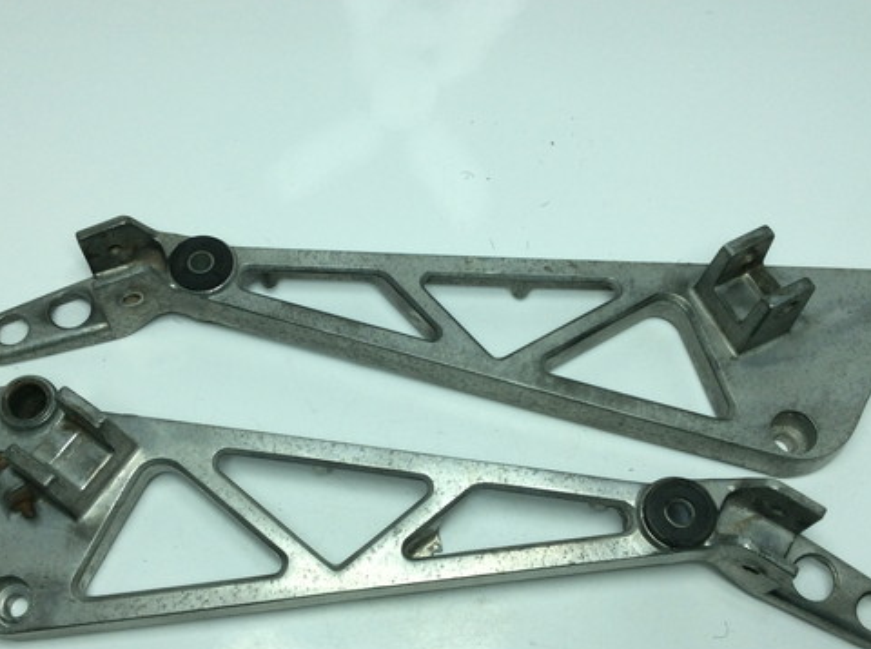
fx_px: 1004
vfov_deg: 35.7
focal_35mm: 40
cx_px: 392
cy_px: 401
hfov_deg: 46.8
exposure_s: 1/545
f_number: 2.4
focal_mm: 3.3
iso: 32
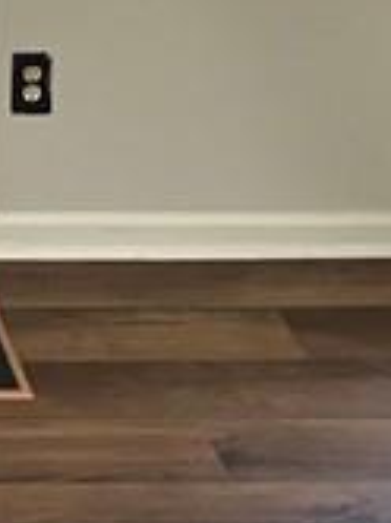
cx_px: -391
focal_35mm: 173
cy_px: -388
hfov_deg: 8.2
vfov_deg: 10.8
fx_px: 2612
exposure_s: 1/60
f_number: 1.8
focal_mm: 3.99
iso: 200
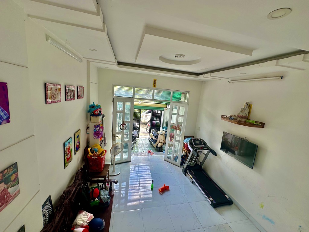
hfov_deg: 102.1
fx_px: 125
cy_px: 116
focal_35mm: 14
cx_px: 154
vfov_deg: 85.7
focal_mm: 2.22
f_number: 2.2
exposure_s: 1/99
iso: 40
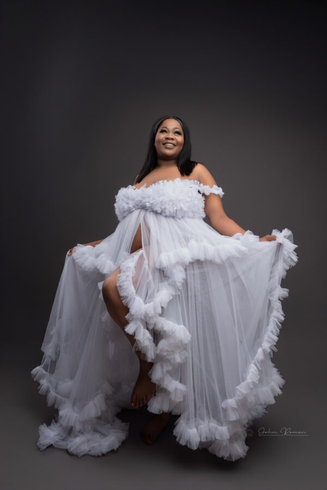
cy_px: 245
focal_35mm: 29
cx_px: 164
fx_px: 395
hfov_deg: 45.0
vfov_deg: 63.7
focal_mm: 19.4
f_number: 5.6
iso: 200
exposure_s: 1/125
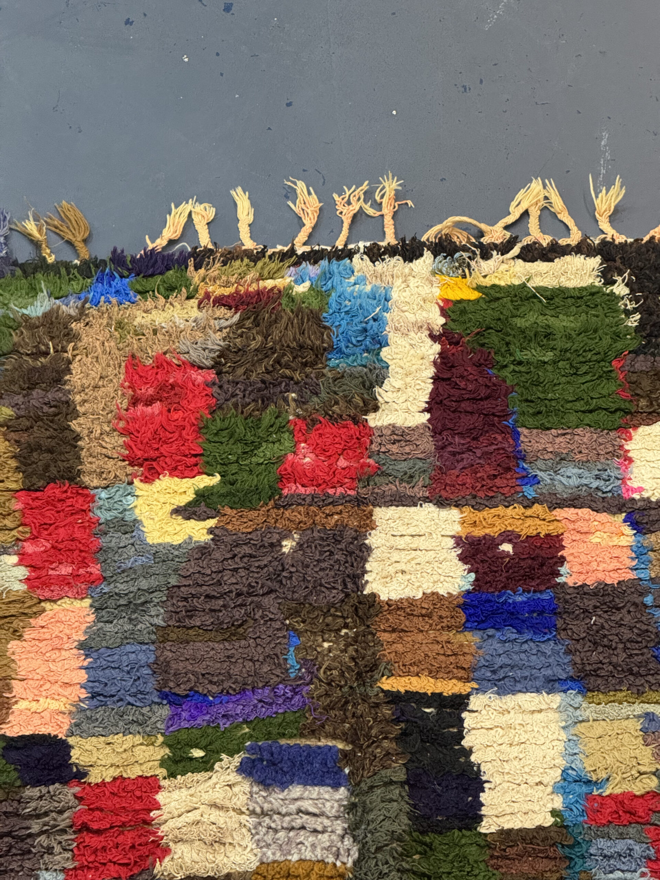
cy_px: 440
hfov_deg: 12.3
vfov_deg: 16.4
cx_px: 330
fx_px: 3051
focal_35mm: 120
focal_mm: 15.66
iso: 500
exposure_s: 1/50
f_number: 2.8
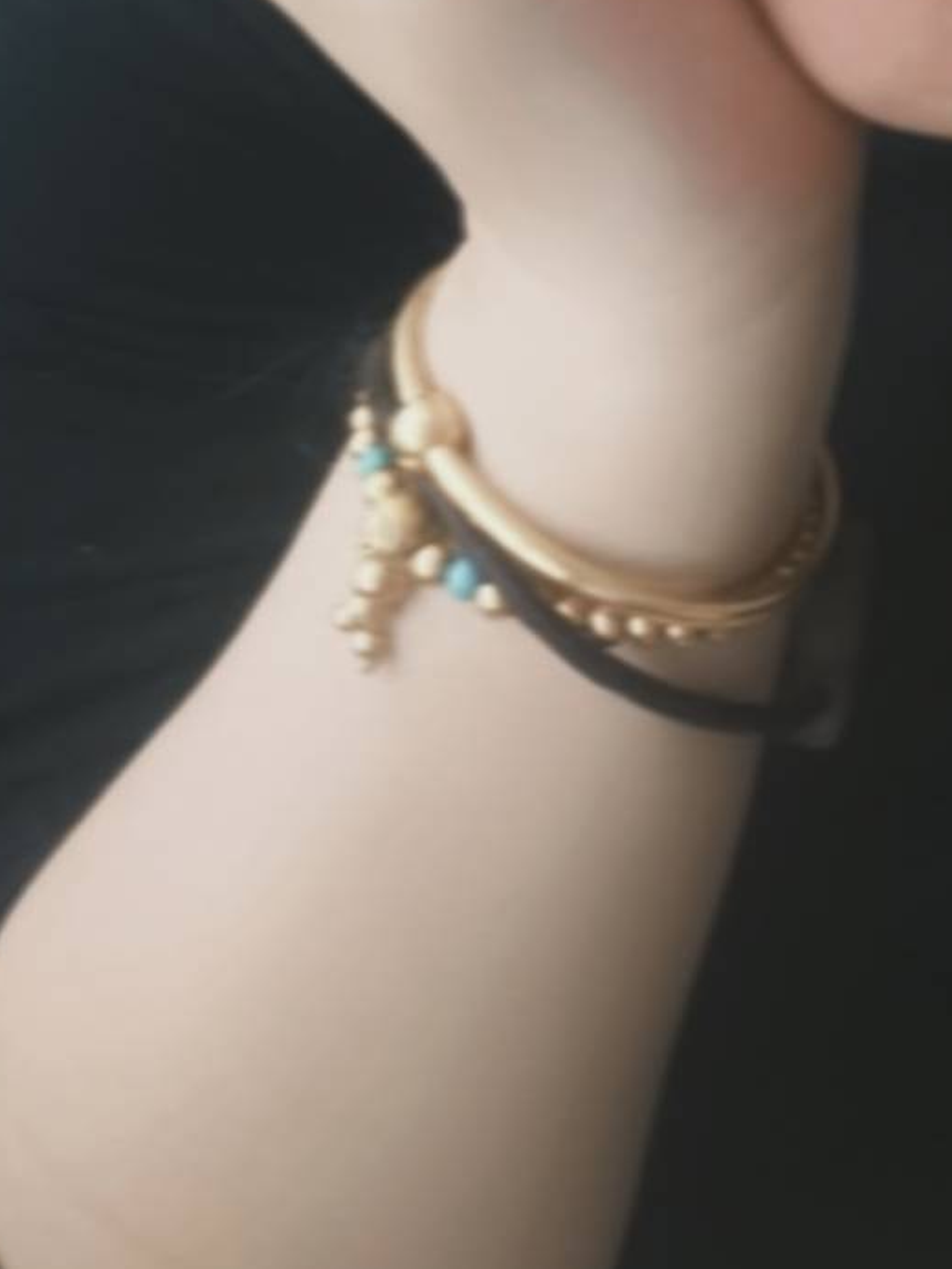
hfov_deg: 18.4
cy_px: -466
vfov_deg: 22.2
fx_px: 2824
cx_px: 1064
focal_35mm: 77
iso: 270
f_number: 2
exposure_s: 1/100
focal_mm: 3.85
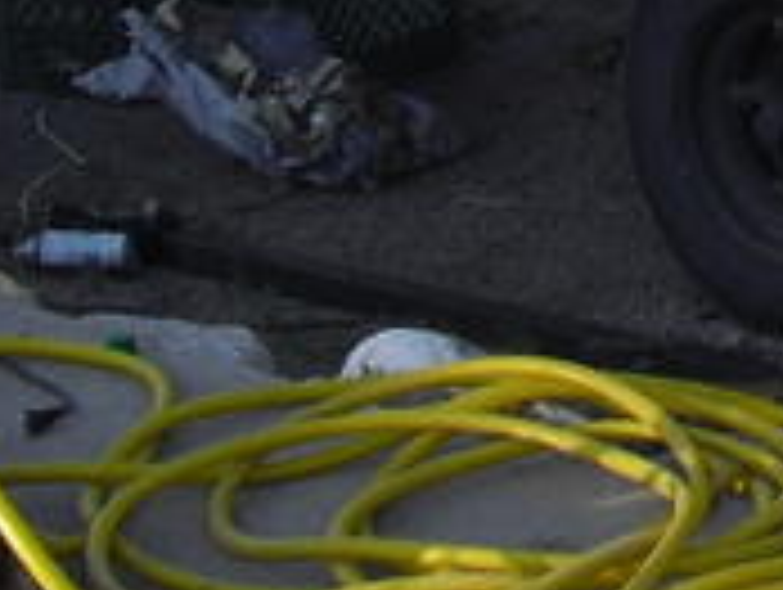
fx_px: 4213
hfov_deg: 10.0
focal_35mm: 186
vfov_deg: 7.5
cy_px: -790
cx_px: 1467
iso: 100
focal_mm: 6.3
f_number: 3.1
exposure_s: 1/400
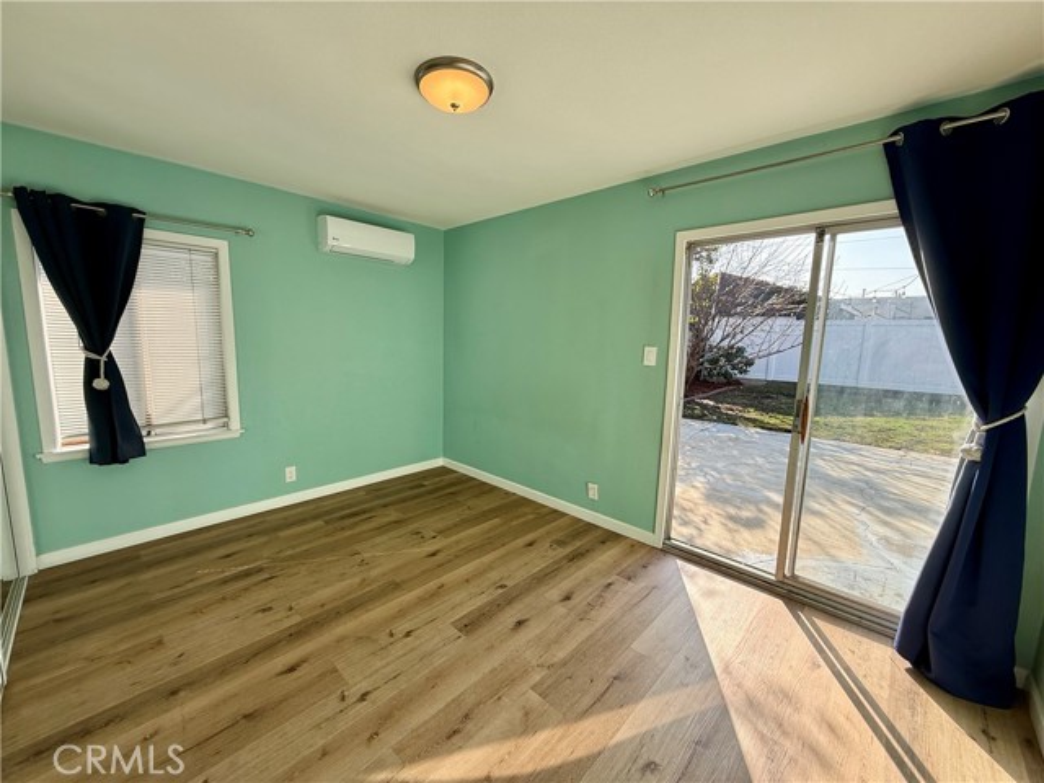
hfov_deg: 102.1
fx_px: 422
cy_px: 392
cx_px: 522
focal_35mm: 14
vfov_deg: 85.7
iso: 64
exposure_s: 1/390
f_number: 2.2
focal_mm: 2.22
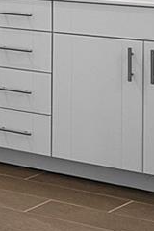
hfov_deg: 5.4
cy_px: -94
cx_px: -726
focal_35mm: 145
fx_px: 930
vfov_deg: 13.5
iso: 100
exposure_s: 1/50
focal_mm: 17
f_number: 9
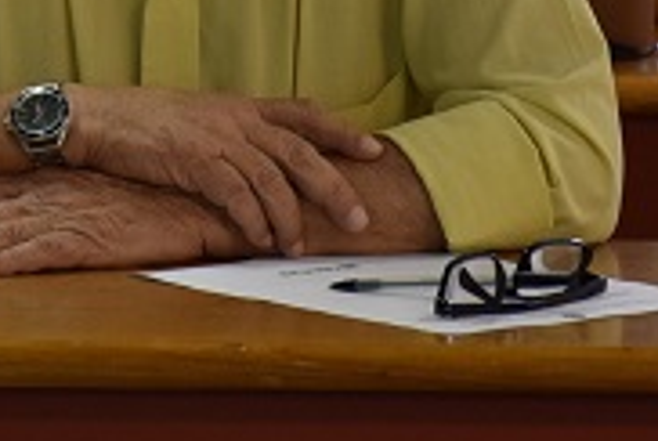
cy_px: -230
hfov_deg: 5.2
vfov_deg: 3.5
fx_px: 7231
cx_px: 170
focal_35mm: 395
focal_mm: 80
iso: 900
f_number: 5.3
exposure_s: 1/125
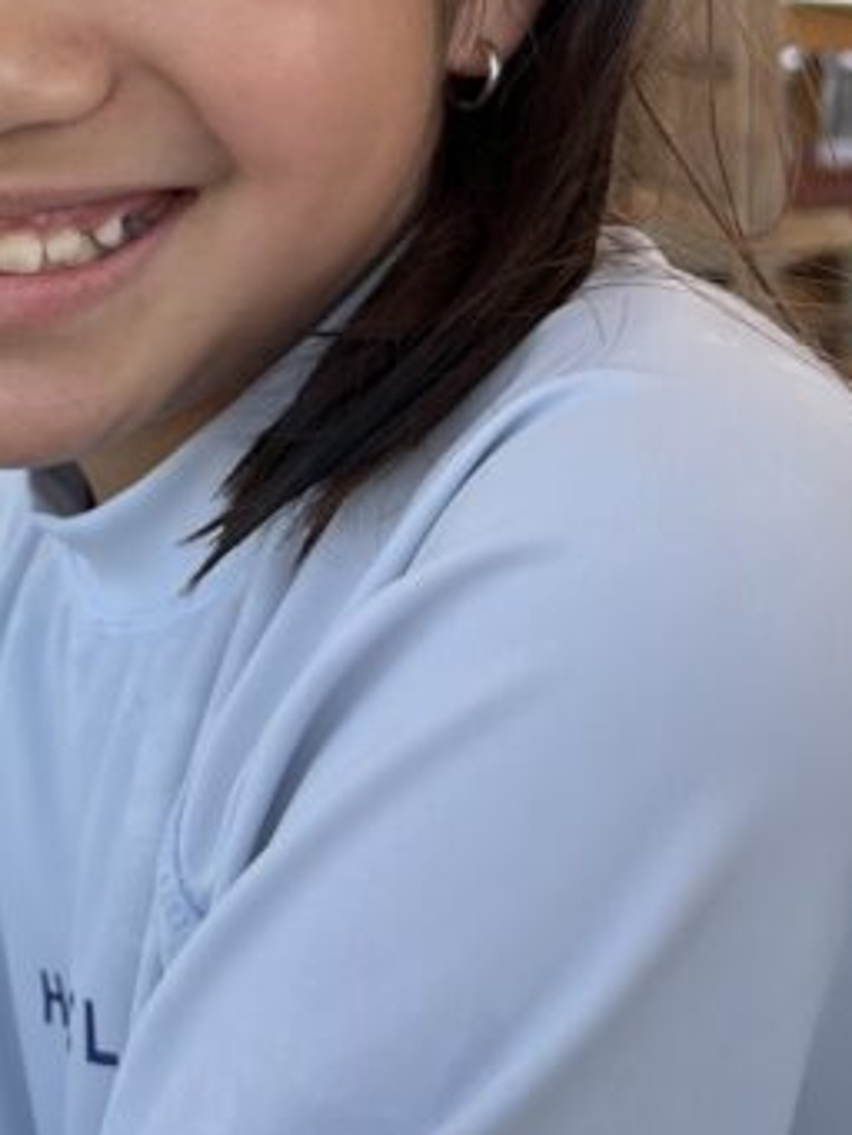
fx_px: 2001
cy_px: 186
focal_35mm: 61
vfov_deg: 30.7
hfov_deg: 22.5
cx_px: -123
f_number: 1.5
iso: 50
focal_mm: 5.7
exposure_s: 1/502
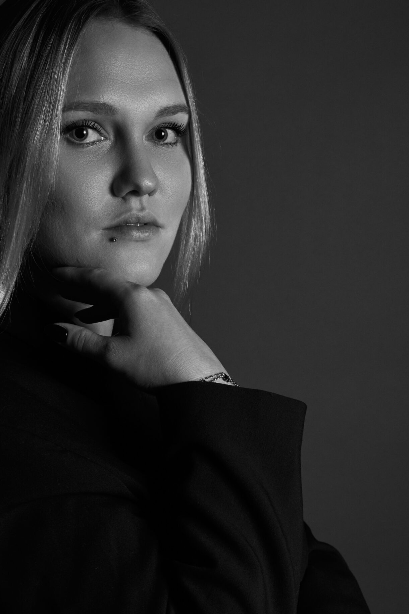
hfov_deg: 24.1
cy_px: 366
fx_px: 954
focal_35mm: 56
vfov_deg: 35.5
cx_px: 138
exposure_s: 1/160
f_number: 8
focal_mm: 40
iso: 400
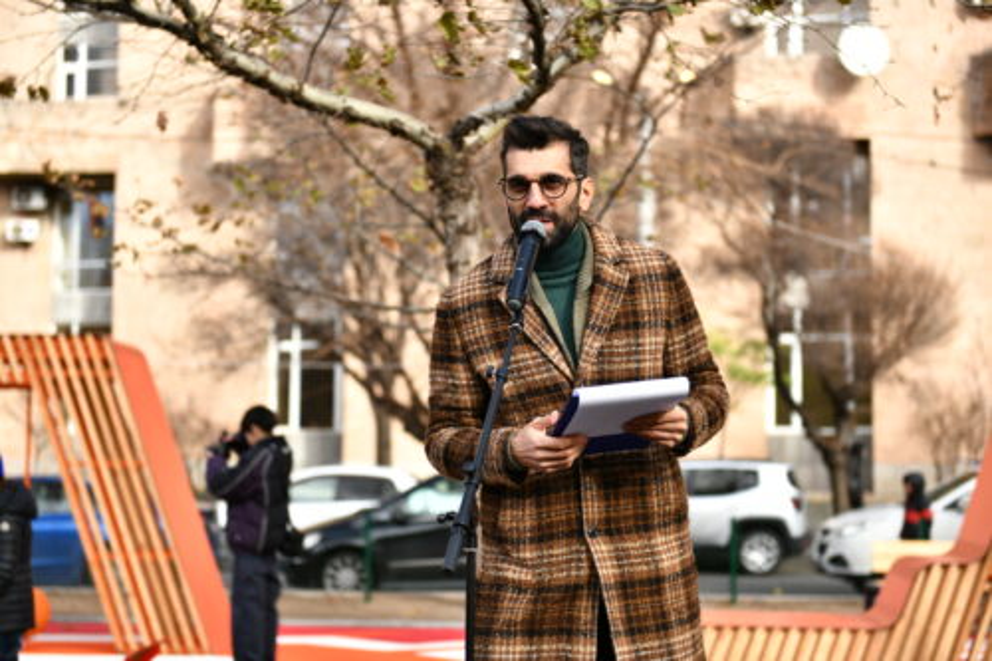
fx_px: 1928
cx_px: 496
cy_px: 330
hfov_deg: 28.9
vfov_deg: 19.4
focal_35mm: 70
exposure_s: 1/640
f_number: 3.2
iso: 200
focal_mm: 70
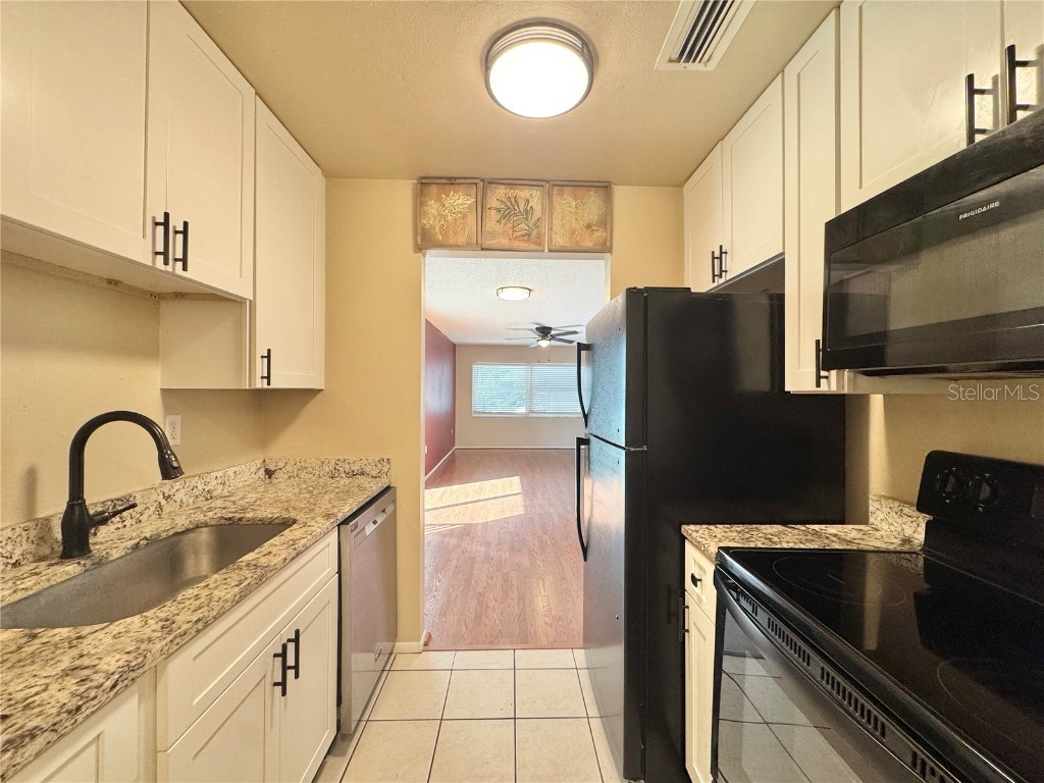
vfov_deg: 85.7
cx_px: 522
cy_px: 392
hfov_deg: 102.1
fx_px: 422
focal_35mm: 14
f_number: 2.2
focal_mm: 2.22
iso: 200
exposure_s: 1/120
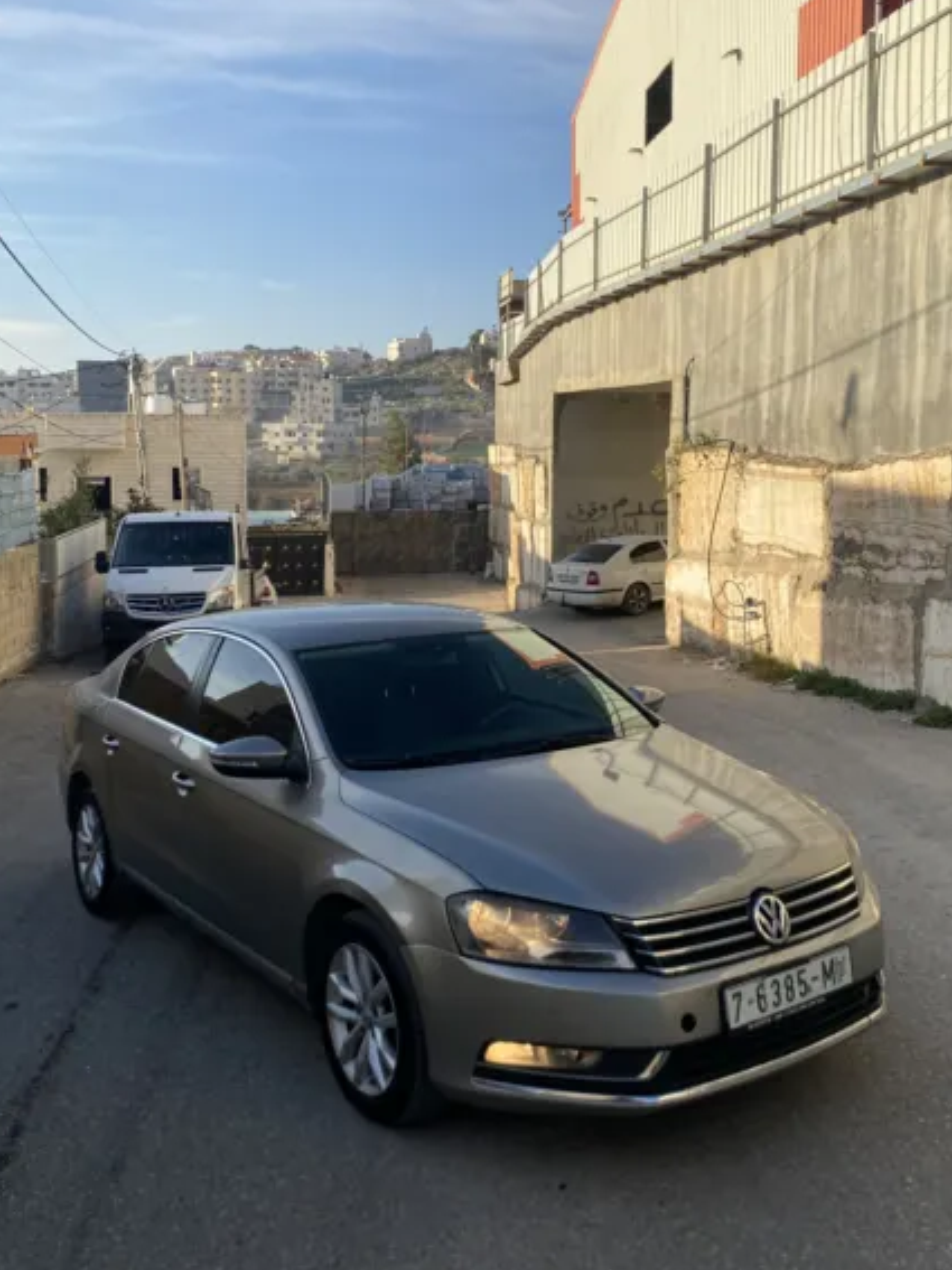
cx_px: 482
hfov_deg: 42.9
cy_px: 544
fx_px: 1211
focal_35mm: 33
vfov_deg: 55.2
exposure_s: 1/2410
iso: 32
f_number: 1.8
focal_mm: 4.25
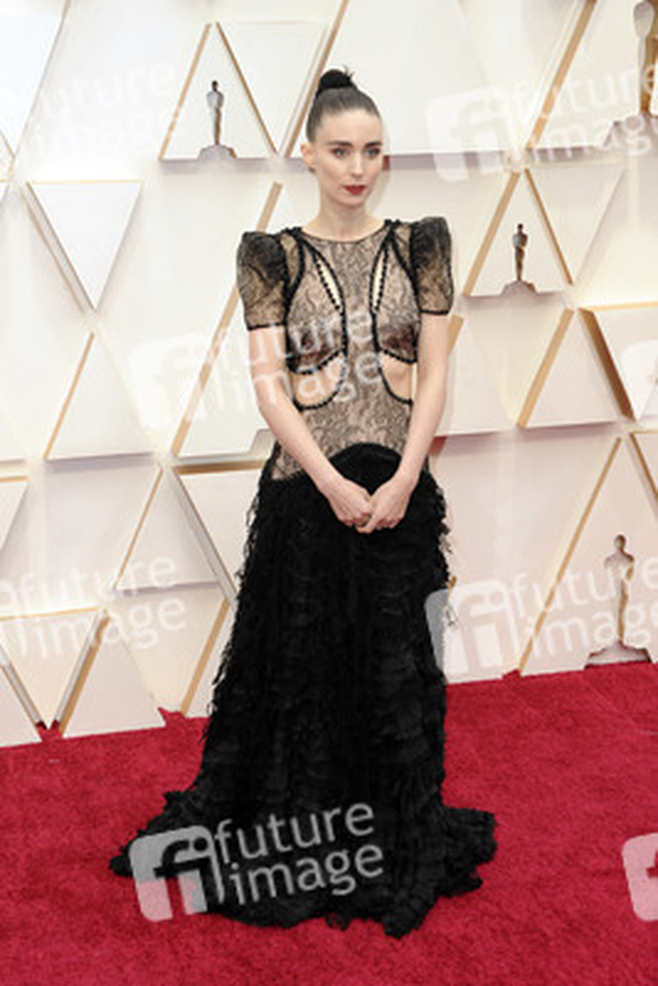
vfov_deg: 32.4
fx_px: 1698
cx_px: 329
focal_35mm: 62
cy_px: 493
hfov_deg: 21.9
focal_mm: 62
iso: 1250
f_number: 8
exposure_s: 1/200
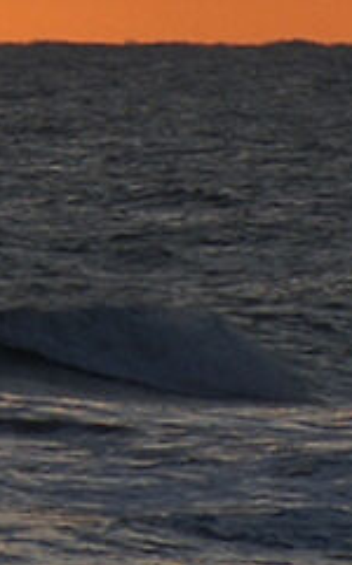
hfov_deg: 0.9
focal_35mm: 1523
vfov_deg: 1.4
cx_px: -664
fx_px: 23447
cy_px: -384
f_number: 11
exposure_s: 1/200
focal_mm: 100
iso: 100
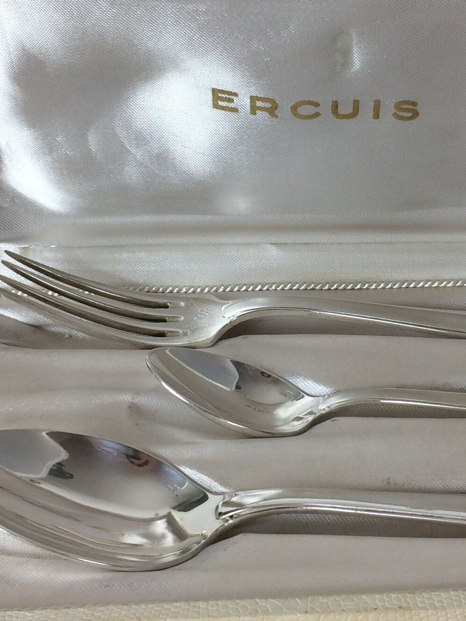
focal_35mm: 71
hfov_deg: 20.6
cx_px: 325
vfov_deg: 27.3
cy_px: 239
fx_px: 1274
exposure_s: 1/50
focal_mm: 4.15
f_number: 2.2
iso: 32
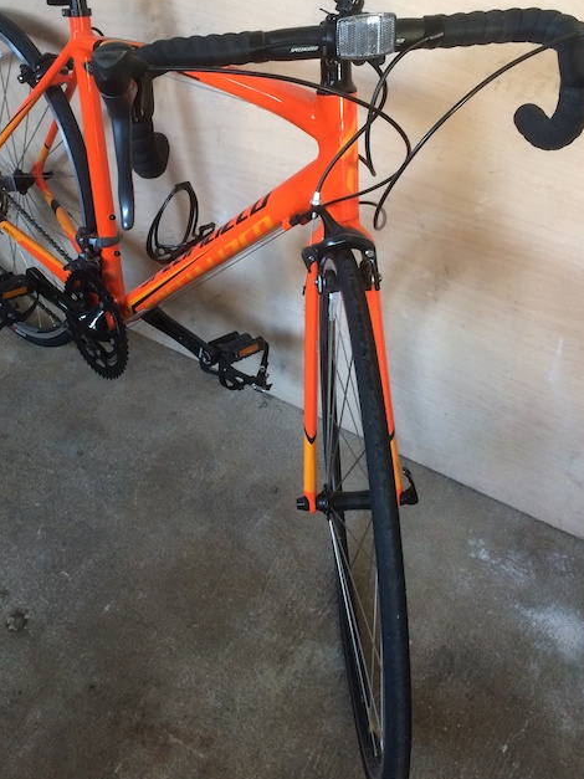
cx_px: 231
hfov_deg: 38.5
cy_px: 291
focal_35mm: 37
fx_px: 833
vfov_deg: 49.6
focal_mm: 4.15
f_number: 2.2
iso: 250
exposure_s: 1/33
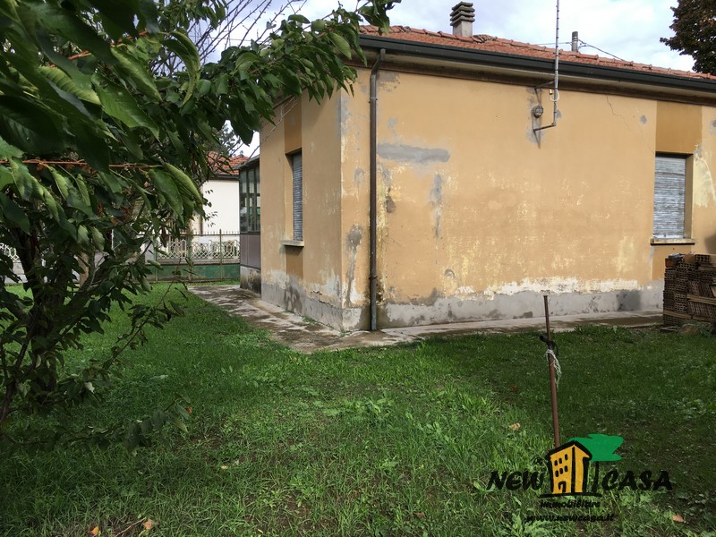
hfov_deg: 61.7
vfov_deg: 48.2
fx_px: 600
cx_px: 358
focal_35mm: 29
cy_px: 268
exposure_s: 1/403
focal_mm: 4.15
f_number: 2.2
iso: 25
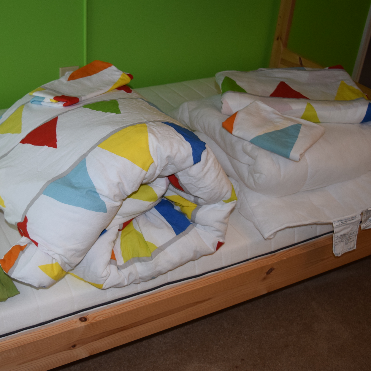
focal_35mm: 46
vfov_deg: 36.8
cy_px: 186
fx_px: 558
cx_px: 118
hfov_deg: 36.3
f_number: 4
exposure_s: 1/60
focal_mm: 24
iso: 800
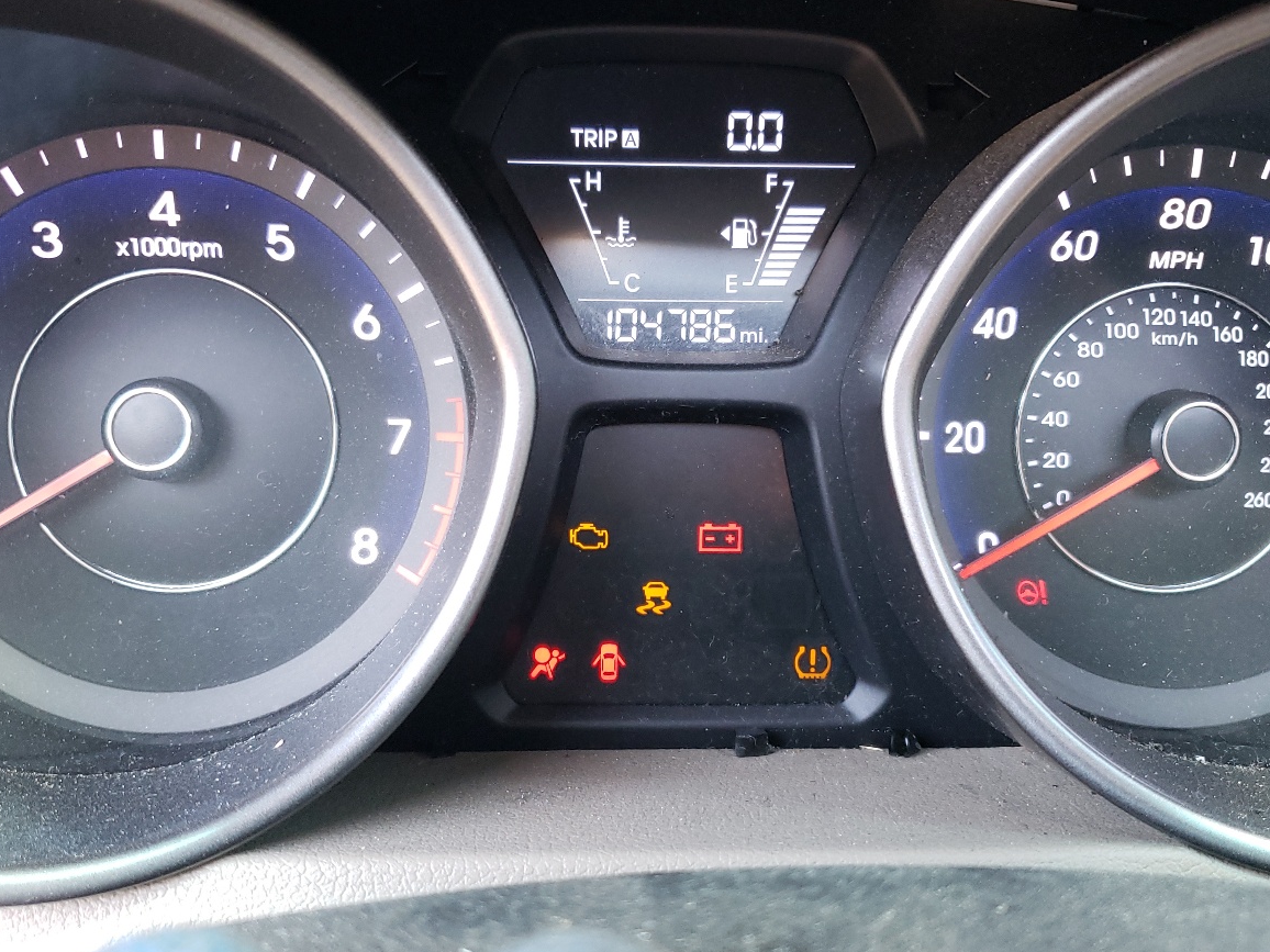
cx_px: 673
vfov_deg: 39.7
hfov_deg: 51.3
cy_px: 494
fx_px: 1321
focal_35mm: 36
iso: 135
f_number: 1.5
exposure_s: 1/60.2
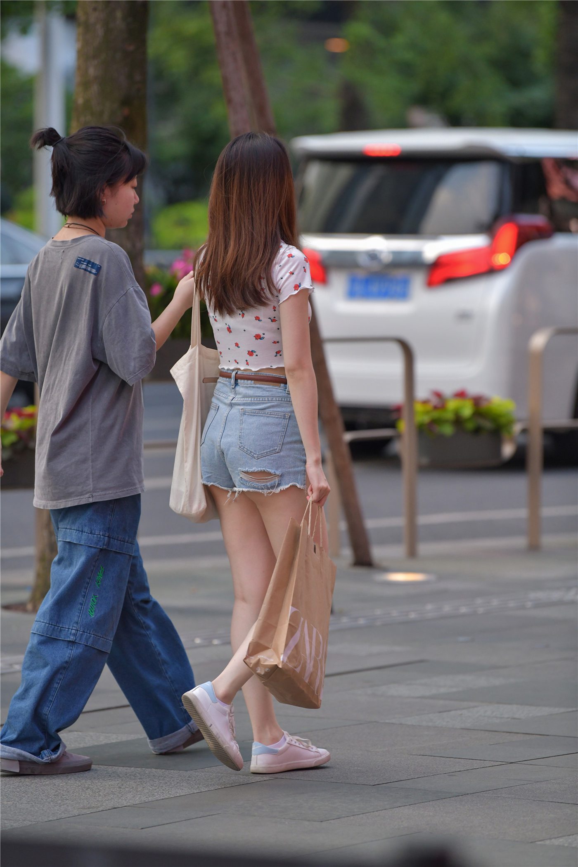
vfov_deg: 10.3
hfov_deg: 6.9
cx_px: 289
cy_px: 434
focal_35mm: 200
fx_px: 4816
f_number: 3.5
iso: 1000
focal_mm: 200
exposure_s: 1/640
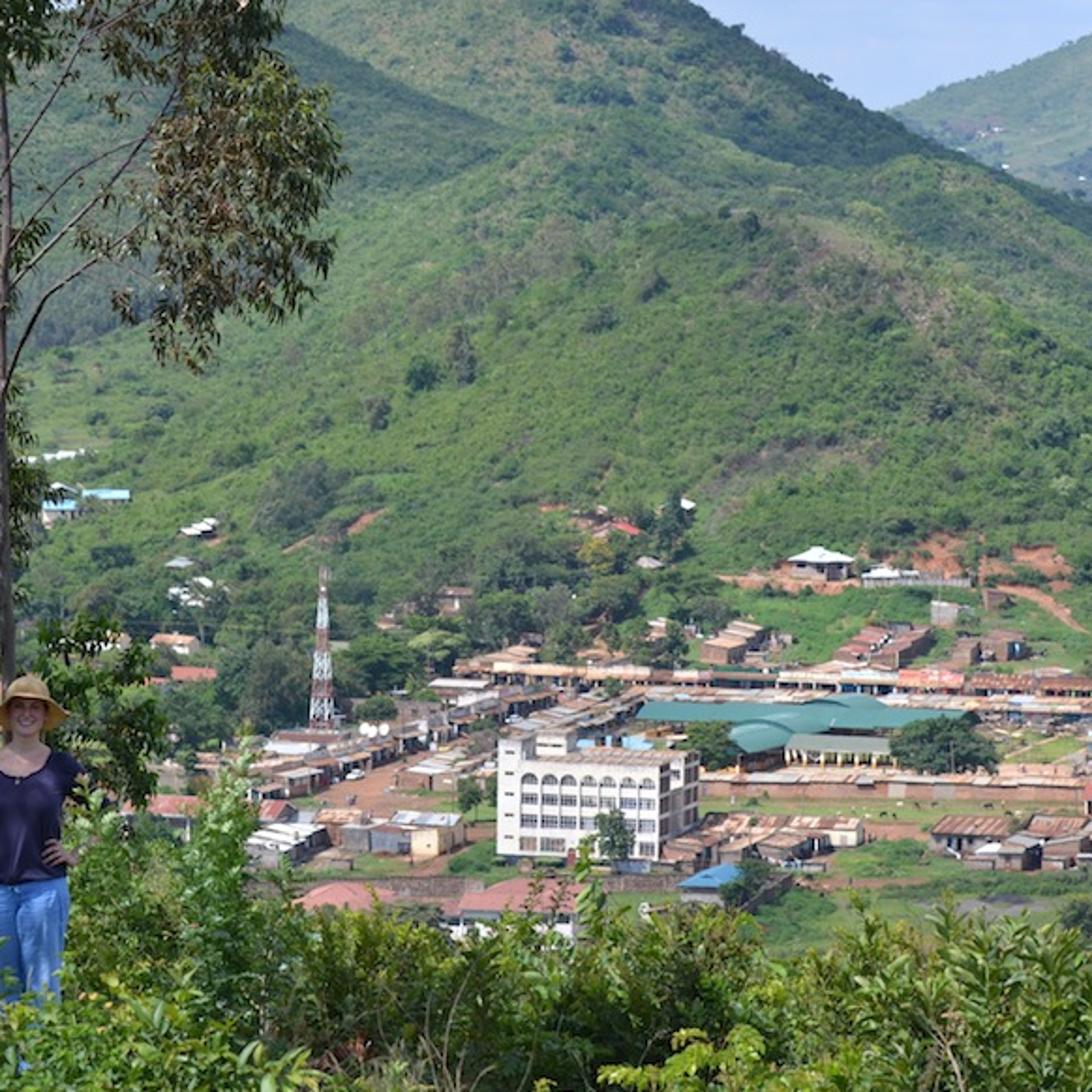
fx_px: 5603
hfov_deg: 11.1
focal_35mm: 157
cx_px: 475
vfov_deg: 11.1
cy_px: 502
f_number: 5.6
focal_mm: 70
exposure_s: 1/500
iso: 180
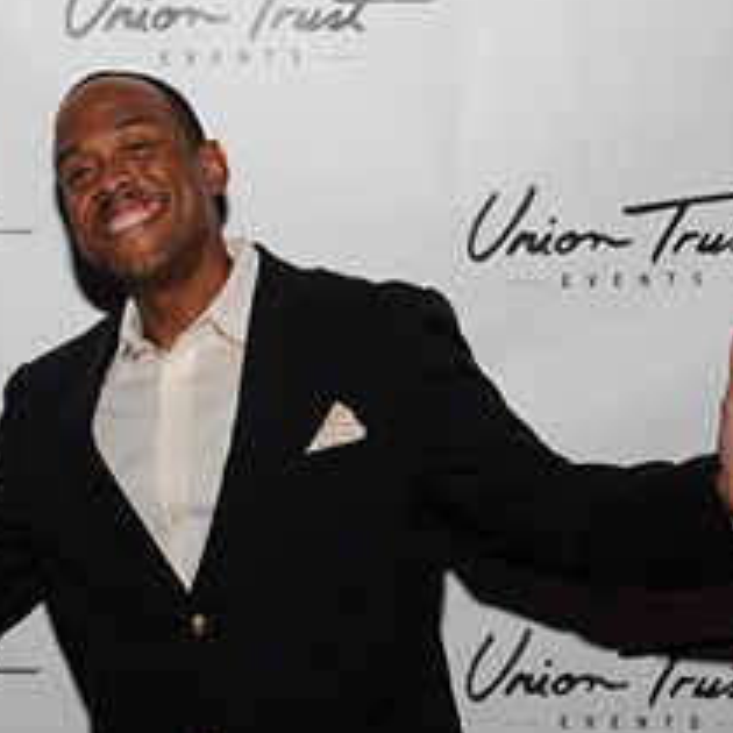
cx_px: 182
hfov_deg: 17.6
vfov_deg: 17.7
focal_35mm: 98
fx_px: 2348
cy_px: 499
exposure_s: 1/60
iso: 1250
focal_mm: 44
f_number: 6.3
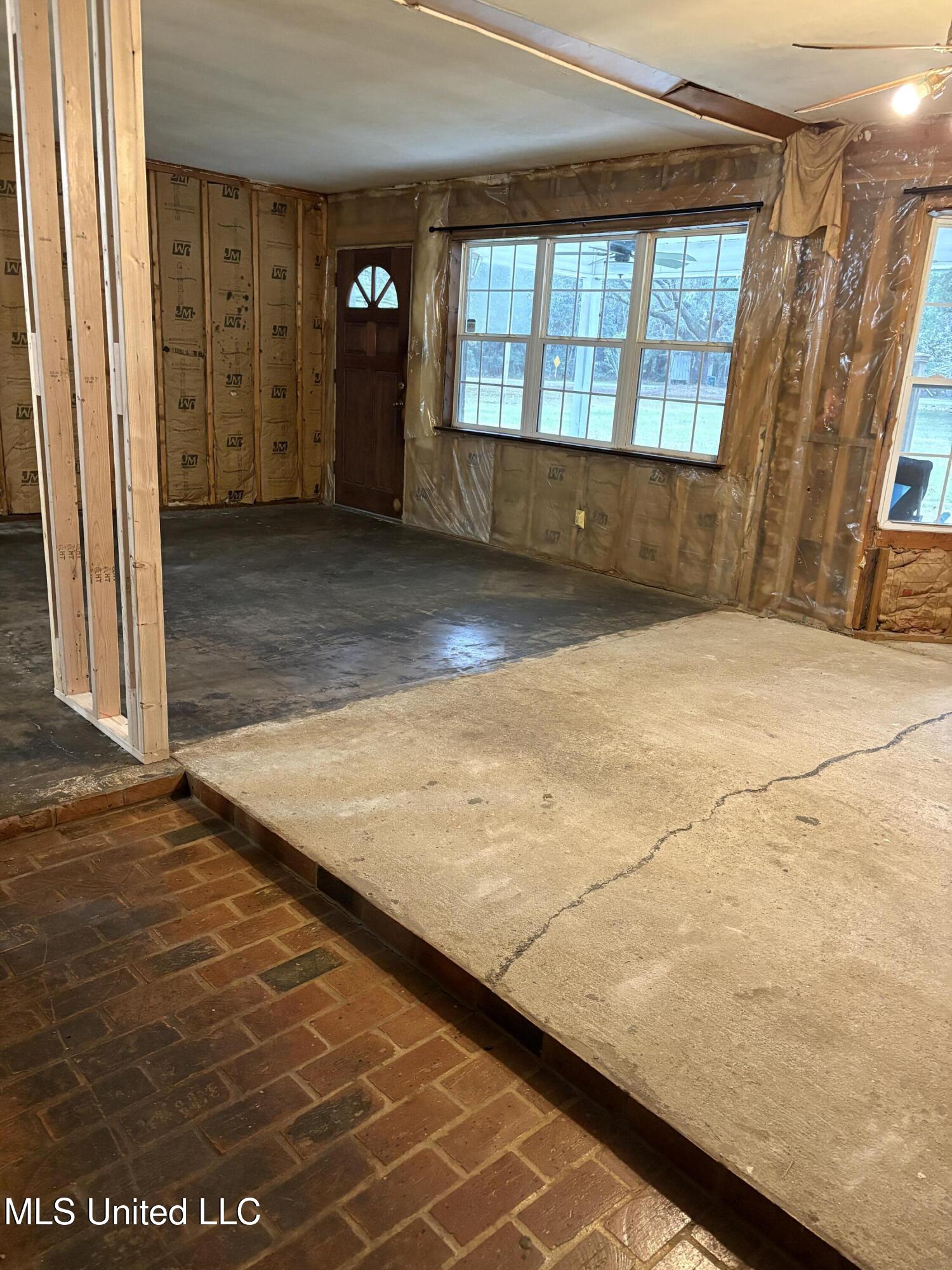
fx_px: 953
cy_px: 635
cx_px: 476
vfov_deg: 67.3
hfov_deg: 53.1
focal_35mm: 26
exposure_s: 1/40
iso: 500
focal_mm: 5.96
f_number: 1.6
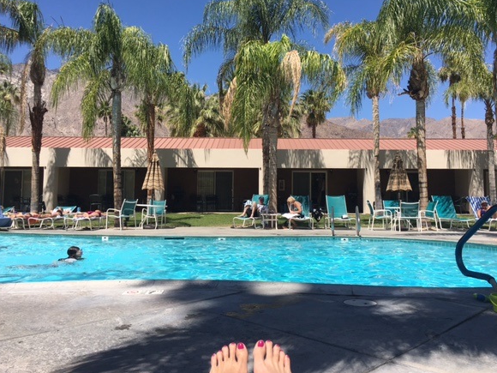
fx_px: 459
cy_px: 172
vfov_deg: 44.1
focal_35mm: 32
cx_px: 254
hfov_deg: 56.8
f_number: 2.2
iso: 25
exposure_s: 1/1972
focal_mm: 4.15
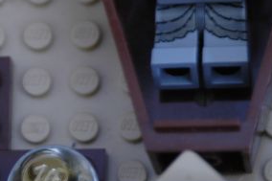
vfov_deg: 5.1
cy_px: -18
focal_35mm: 270
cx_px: 199
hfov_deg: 7.6
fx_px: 2039
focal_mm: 80
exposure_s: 1/13
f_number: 5.6
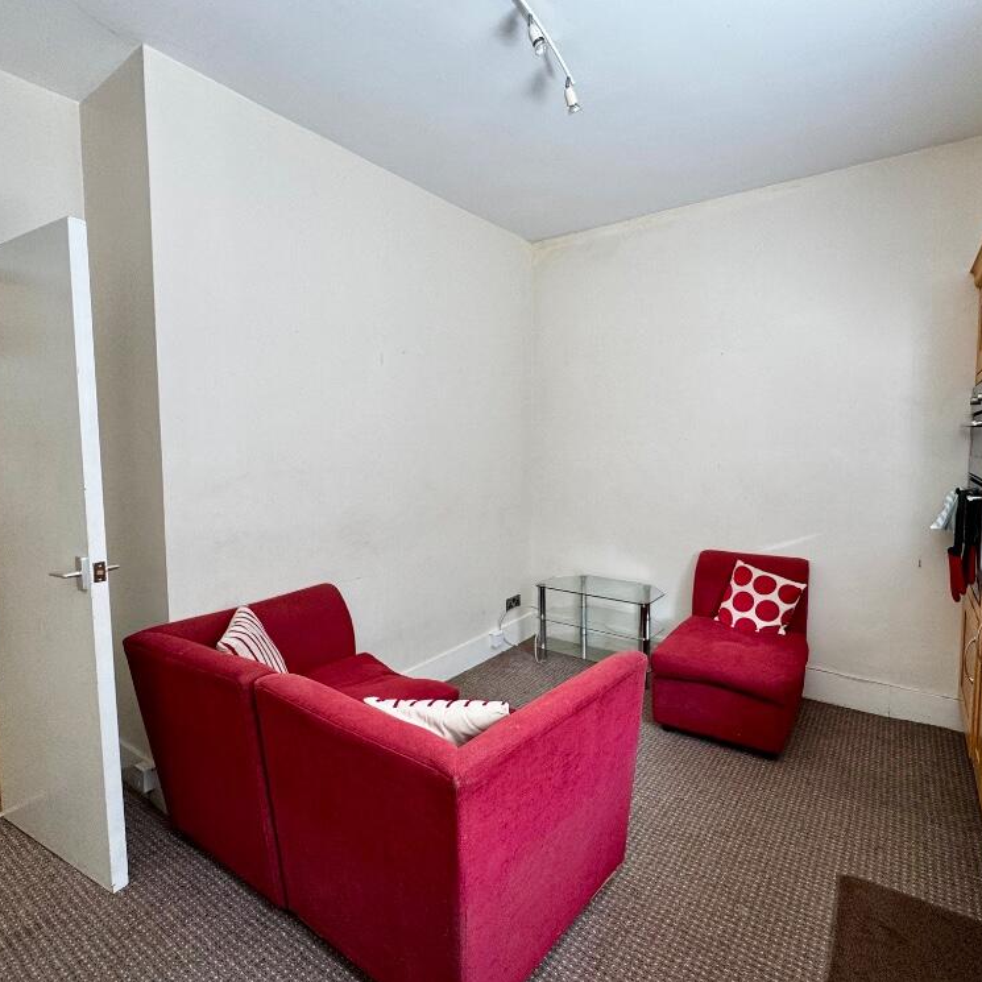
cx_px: 573
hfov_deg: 83.3
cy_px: 482
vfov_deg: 84.0
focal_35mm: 17
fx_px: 546
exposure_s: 1/99
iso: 100
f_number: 2.2
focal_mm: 2.22
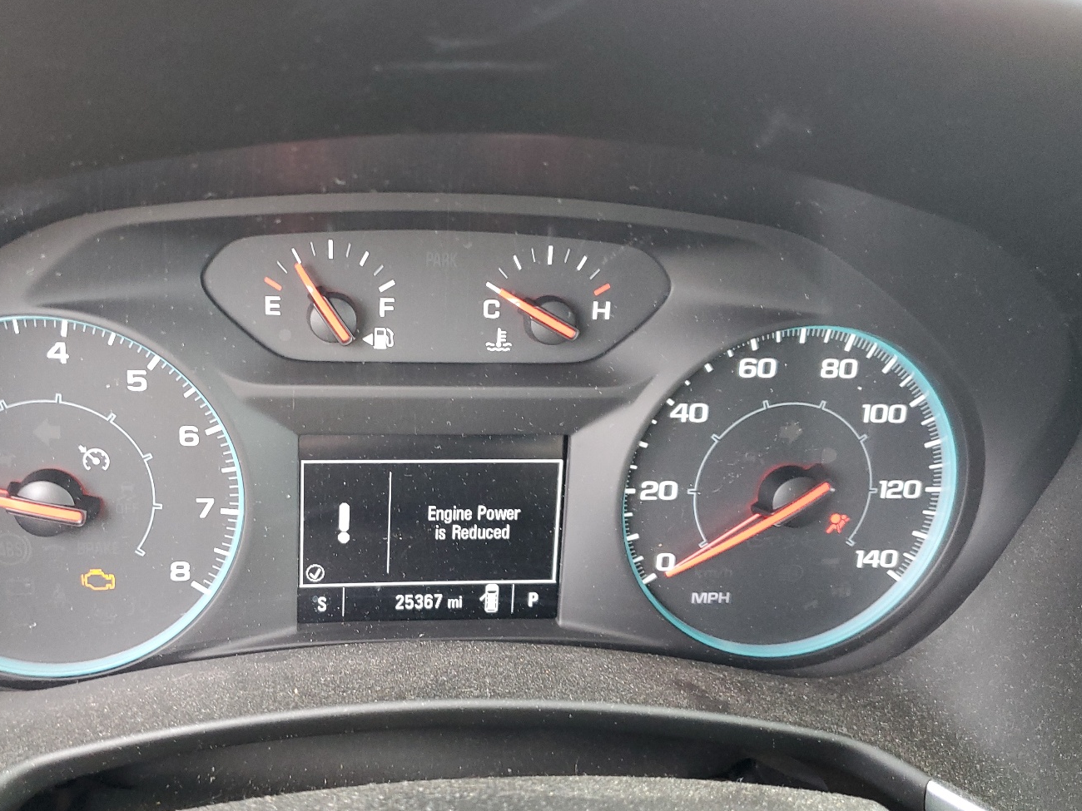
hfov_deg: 56.3
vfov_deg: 44.2
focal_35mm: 32
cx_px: 424
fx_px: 1000
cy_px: 410
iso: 169
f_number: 1.5
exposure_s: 1/60.2
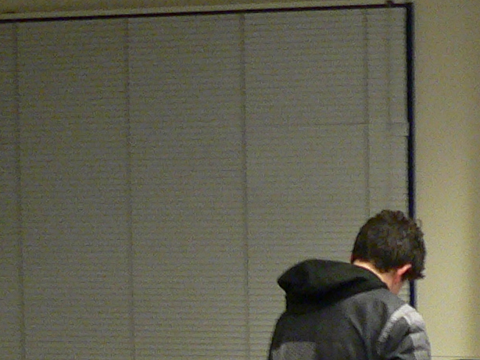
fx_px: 2081
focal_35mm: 150
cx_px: 596
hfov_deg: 12.8
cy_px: 453
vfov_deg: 9.7
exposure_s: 1/13
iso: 200
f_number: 2.8
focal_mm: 6
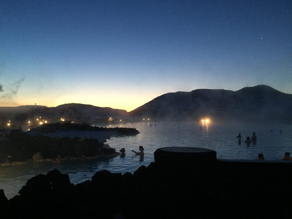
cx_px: 146
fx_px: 245
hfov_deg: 61.7
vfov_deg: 48.2
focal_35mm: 29
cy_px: 110
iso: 250
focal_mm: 4.15
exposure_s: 1/25
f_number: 2.2
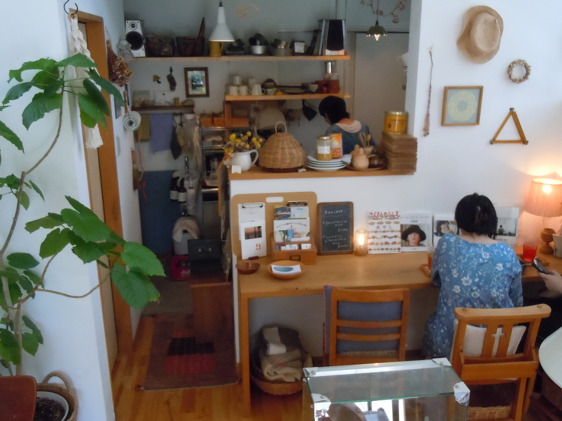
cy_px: 210
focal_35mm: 33
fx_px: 536
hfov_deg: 55.4
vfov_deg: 42.9
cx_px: 281
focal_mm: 5.9
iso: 800
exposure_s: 1/100
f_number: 4
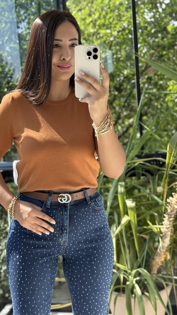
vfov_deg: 39.2
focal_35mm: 53
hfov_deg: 22.6
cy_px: 156
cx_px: 63
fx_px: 442
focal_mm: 6.76
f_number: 1.78
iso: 80
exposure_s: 1/484
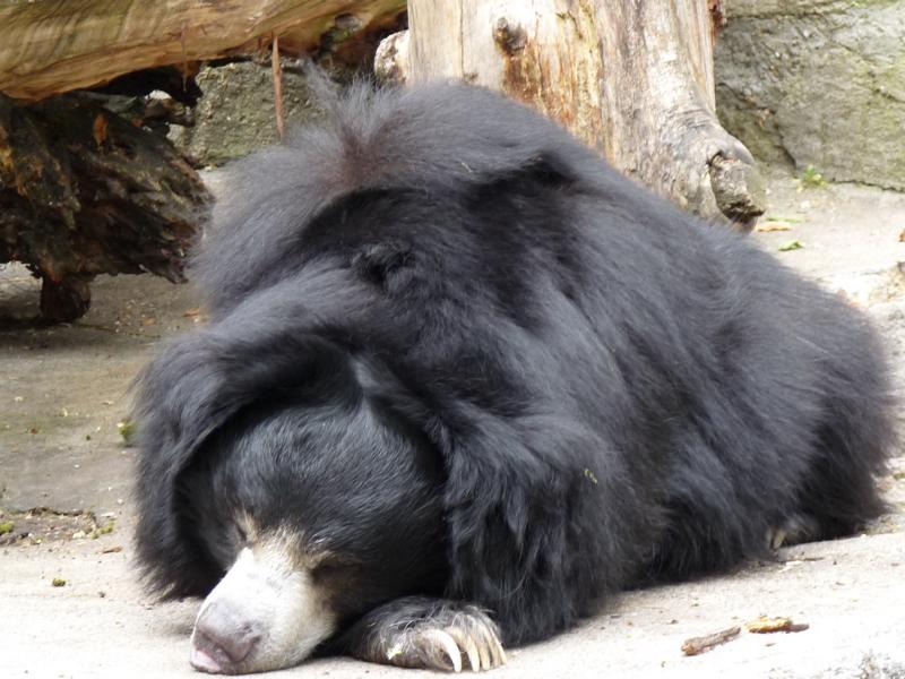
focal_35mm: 227
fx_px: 5935
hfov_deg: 8.7
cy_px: 340
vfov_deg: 6.5
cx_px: 452
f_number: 3.7
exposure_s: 1/50
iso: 160
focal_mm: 28.3
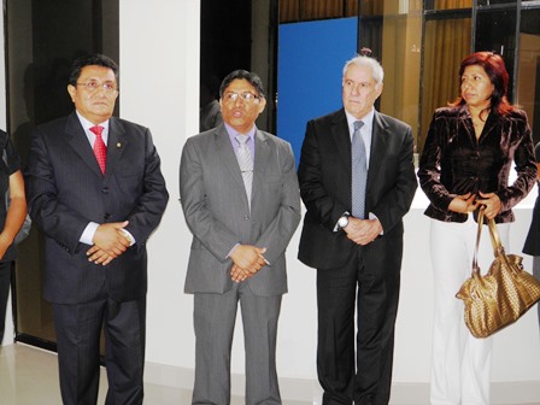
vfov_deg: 32.9
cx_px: 270
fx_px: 686
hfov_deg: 42.9
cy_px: 202
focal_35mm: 44
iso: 100
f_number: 3.3
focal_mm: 7.9
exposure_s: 1/60
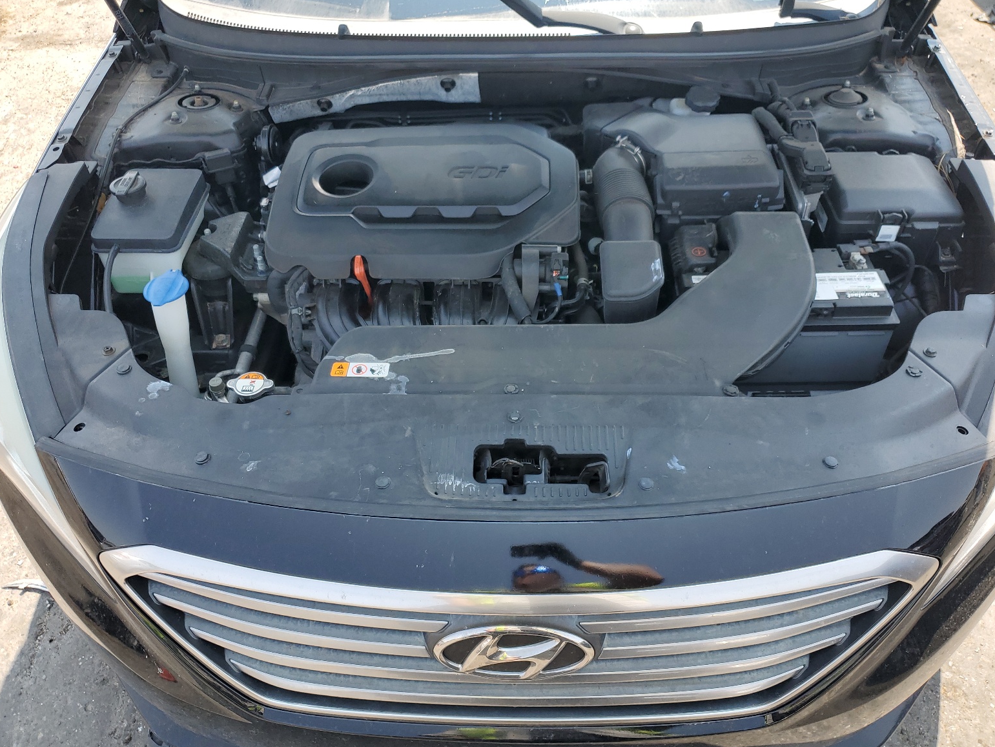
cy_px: 366
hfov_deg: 65.3
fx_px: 776
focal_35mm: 27
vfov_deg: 51.4
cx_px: 509
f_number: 1.5
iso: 50
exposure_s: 1/625
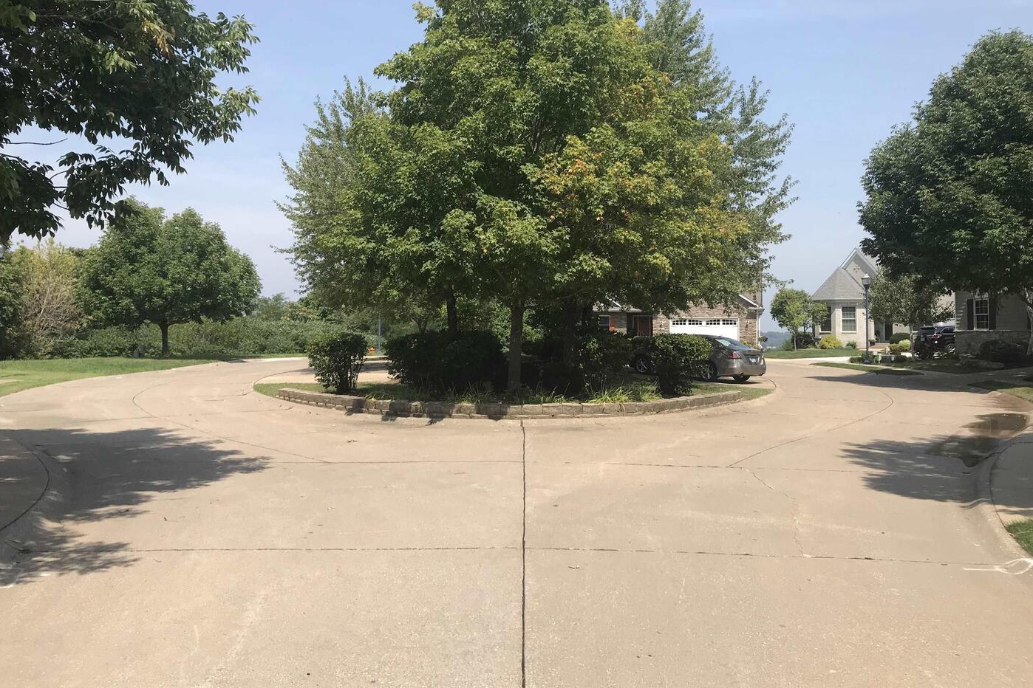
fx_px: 861
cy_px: 309
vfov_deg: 43.6
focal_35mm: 30
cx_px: 525
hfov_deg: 61.9
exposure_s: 1/2083
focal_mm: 3.99
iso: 20
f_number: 1.8
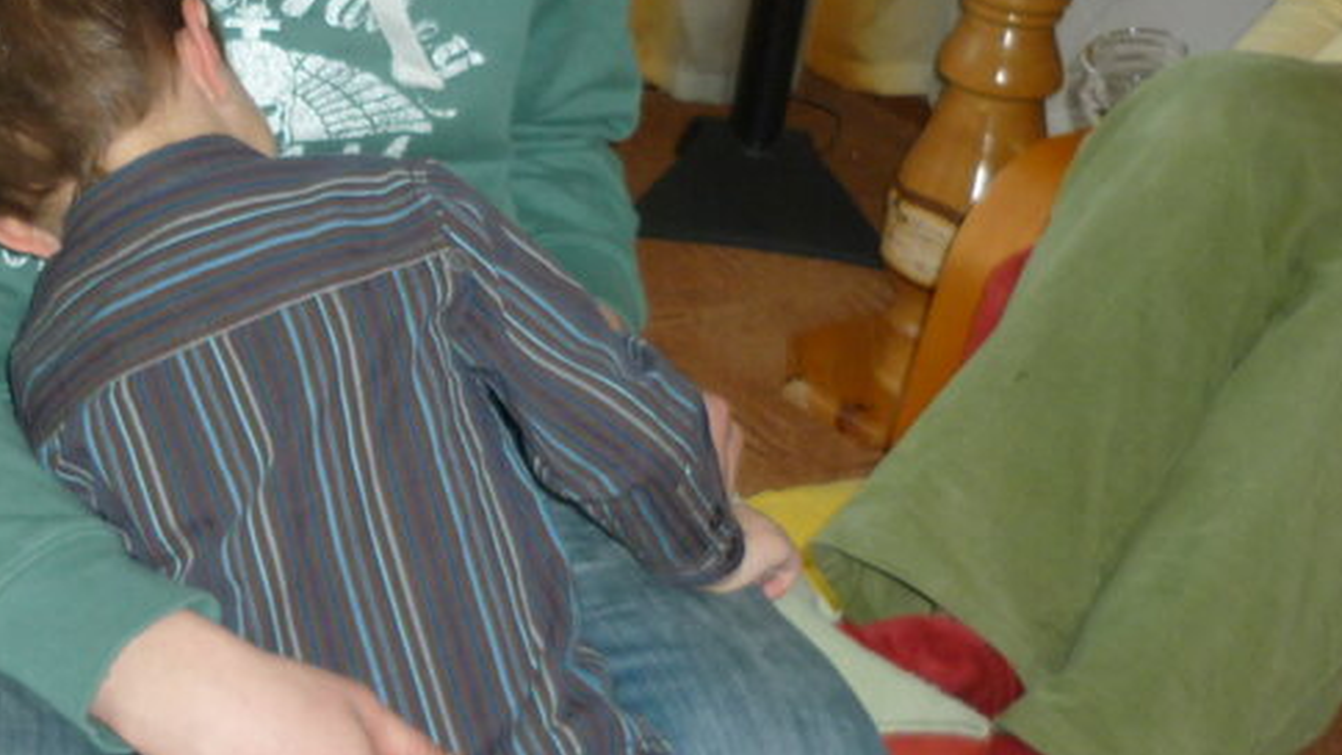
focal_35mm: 89
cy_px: 454
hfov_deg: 23.5
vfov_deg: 13.6
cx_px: 232
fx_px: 3168
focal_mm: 5.5
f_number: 2.8
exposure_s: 1/60
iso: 100
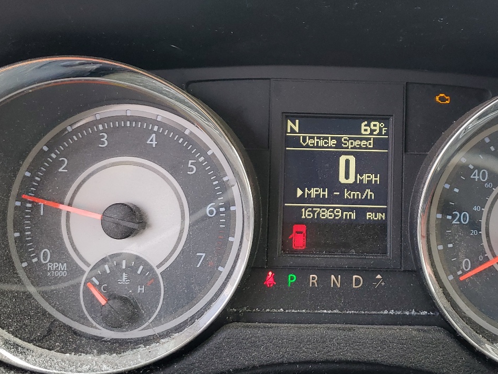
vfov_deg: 32.9
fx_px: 633
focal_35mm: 44
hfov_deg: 42.1
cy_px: 180
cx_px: 352
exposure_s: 1/149
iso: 50
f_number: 1.5
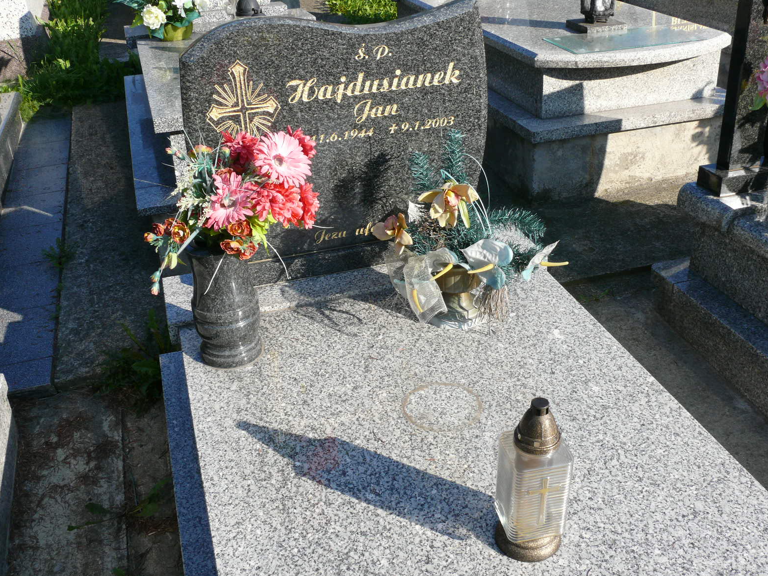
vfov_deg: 39.7
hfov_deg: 51.4
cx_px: 385
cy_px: 295
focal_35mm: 36
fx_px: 799
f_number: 5.6
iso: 100
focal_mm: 7.4
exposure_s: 1/250
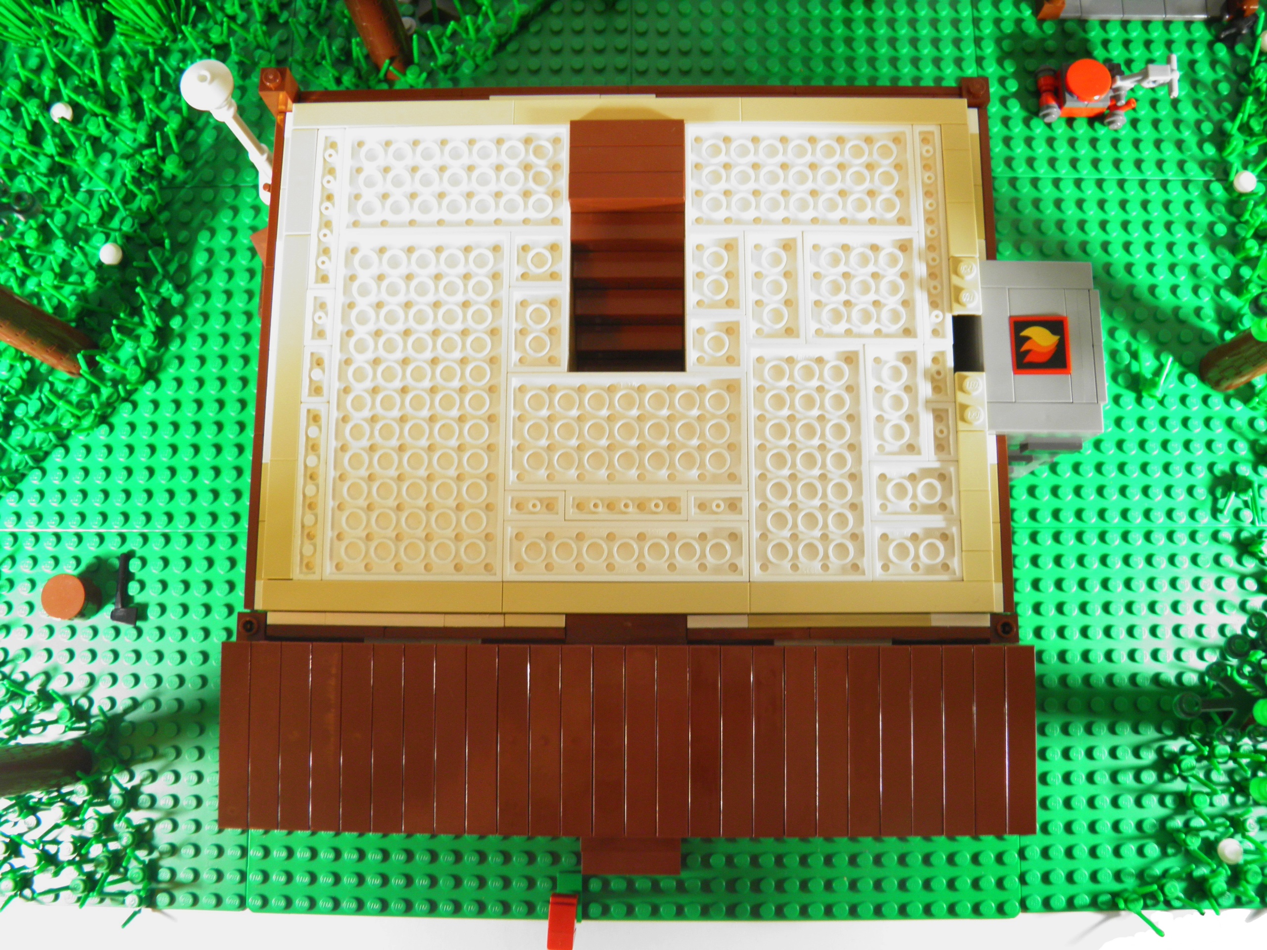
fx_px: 1098
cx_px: 634
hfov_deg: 60.0
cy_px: 475
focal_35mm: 30
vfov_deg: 46.8
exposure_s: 1/8
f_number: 3
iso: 125
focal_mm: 5.5
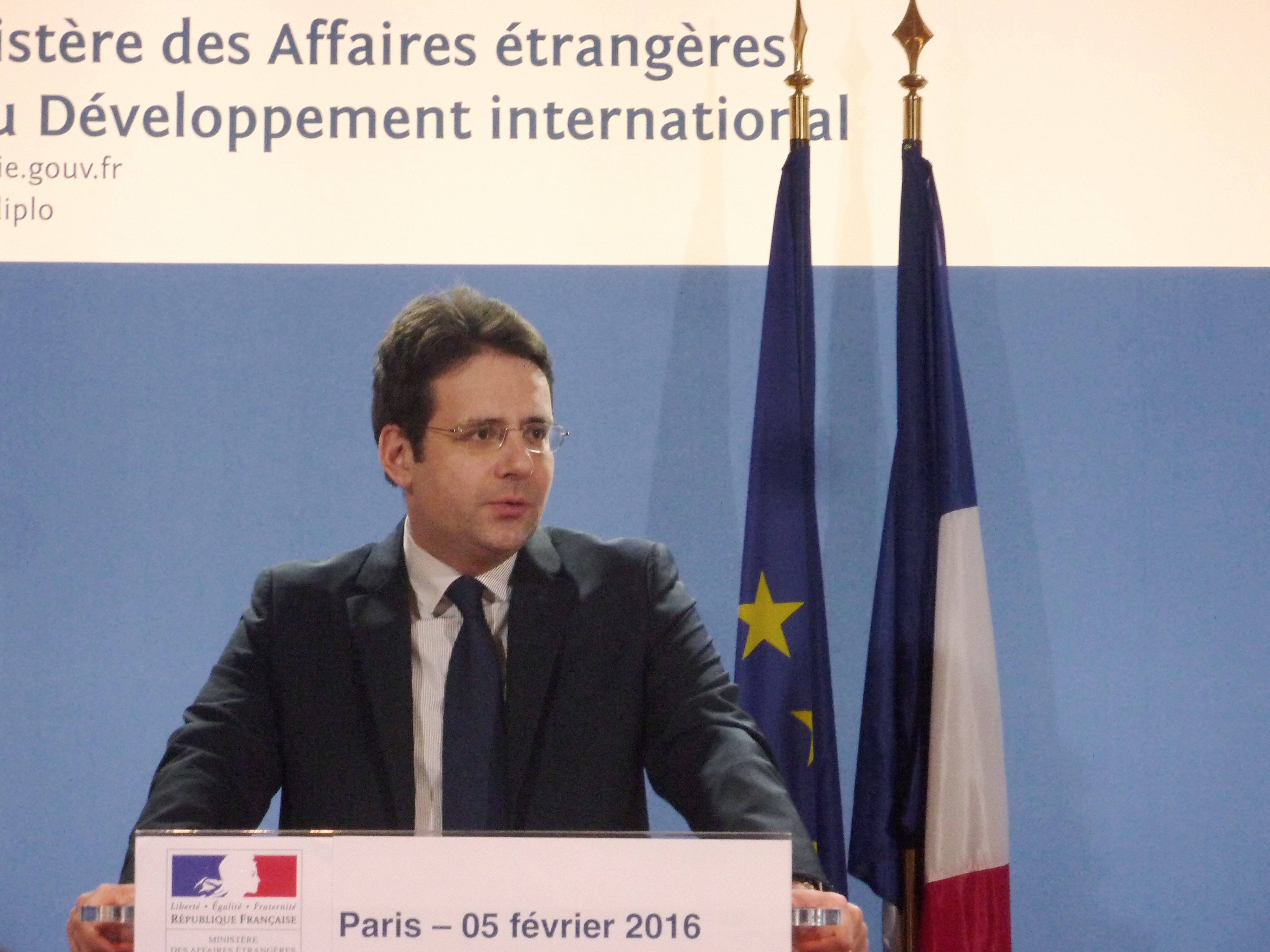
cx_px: 635
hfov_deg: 18.7
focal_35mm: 105
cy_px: 479
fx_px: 3852
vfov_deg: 14.1
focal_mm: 17
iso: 400
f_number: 4.3
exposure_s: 1/20
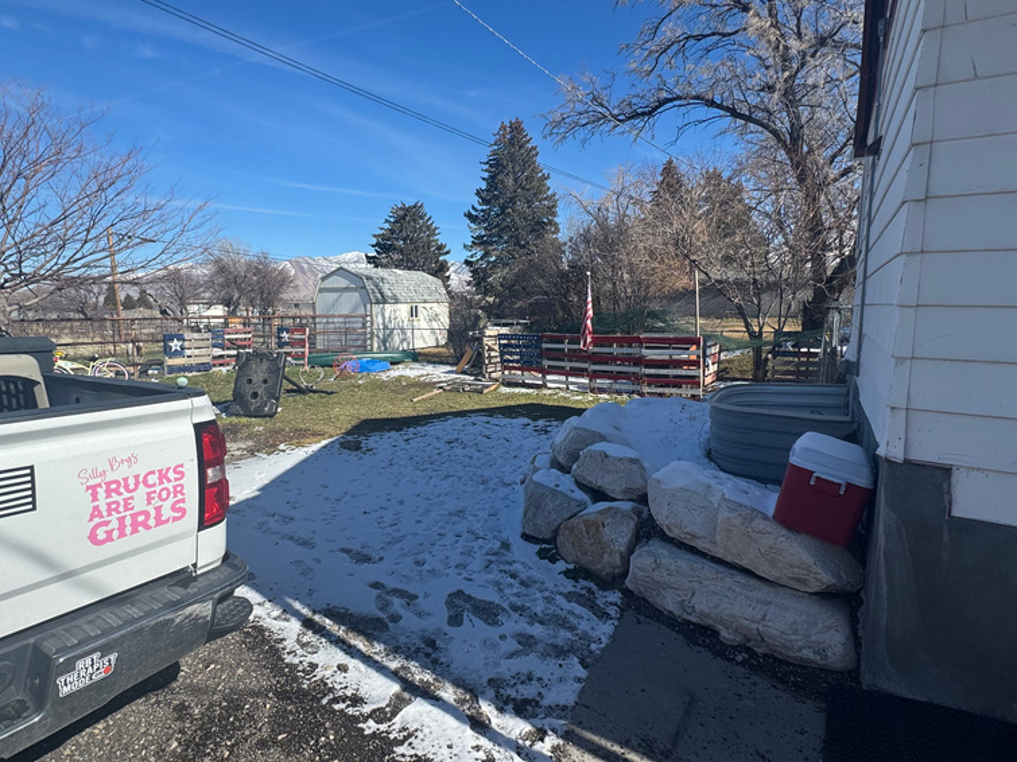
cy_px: 363
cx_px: 470
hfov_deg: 84.5
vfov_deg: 68.6
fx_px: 558
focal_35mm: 19
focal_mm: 2.22
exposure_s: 1/2028
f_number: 2.2
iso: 50
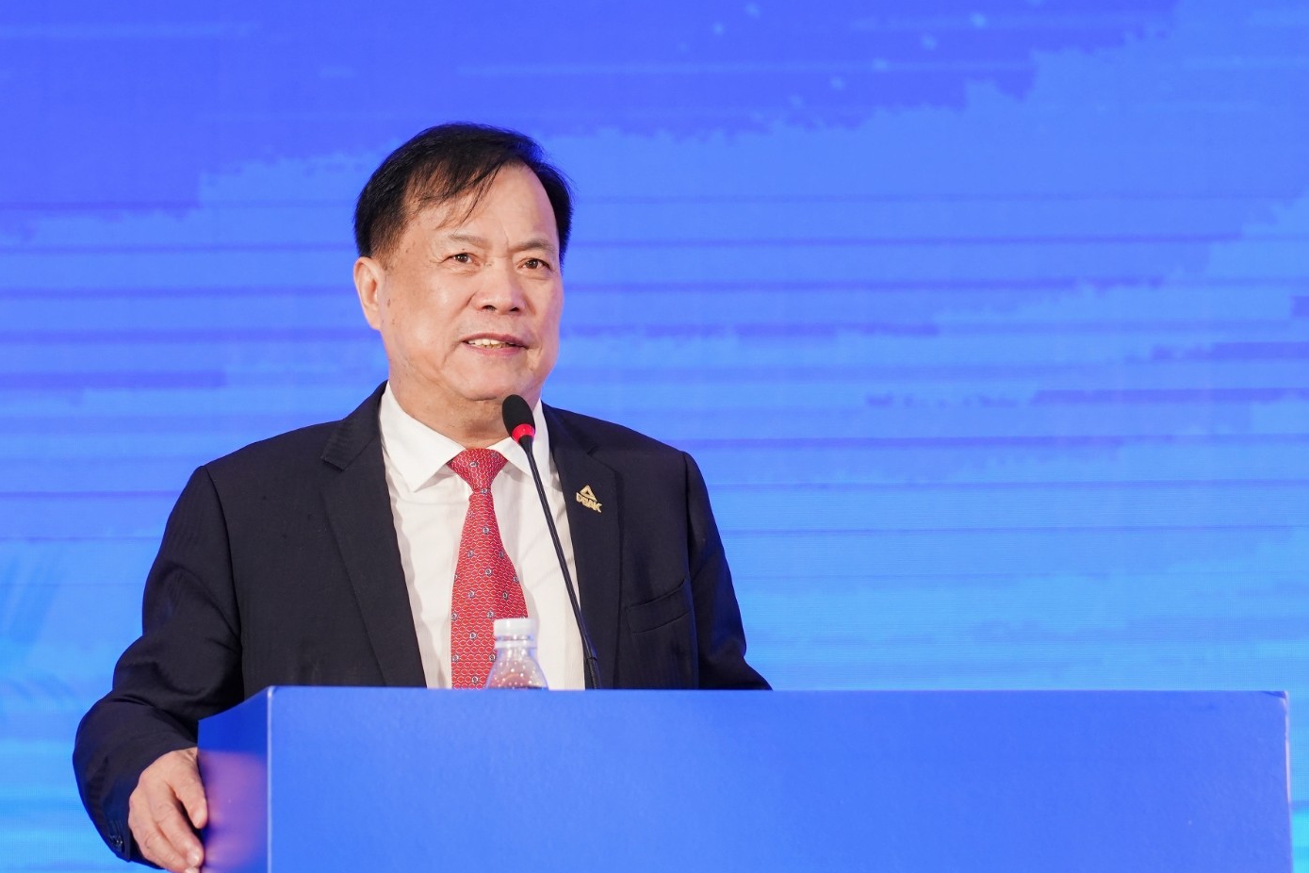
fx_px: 4690
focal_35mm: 129
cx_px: 663
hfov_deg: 15.9
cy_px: 454
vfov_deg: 10.6
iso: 1000
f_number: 4.5
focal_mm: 75
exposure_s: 1/160
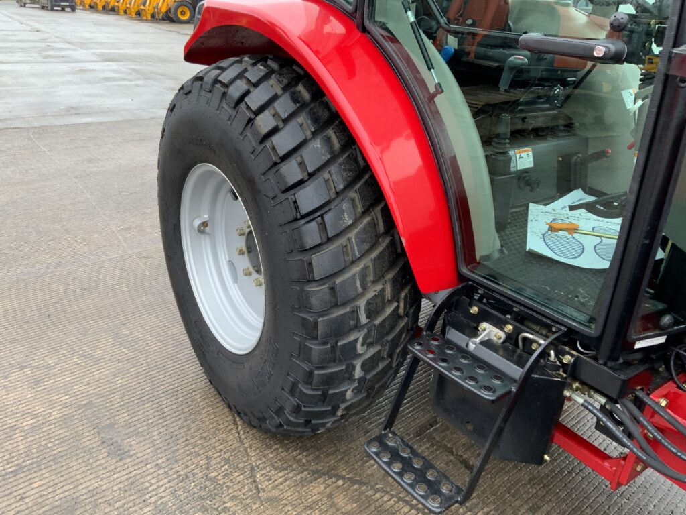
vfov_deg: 48.2
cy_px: 258
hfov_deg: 61.7
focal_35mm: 29
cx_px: 343
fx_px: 575
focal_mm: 3
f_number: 1.8
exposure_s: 1/122
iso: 16
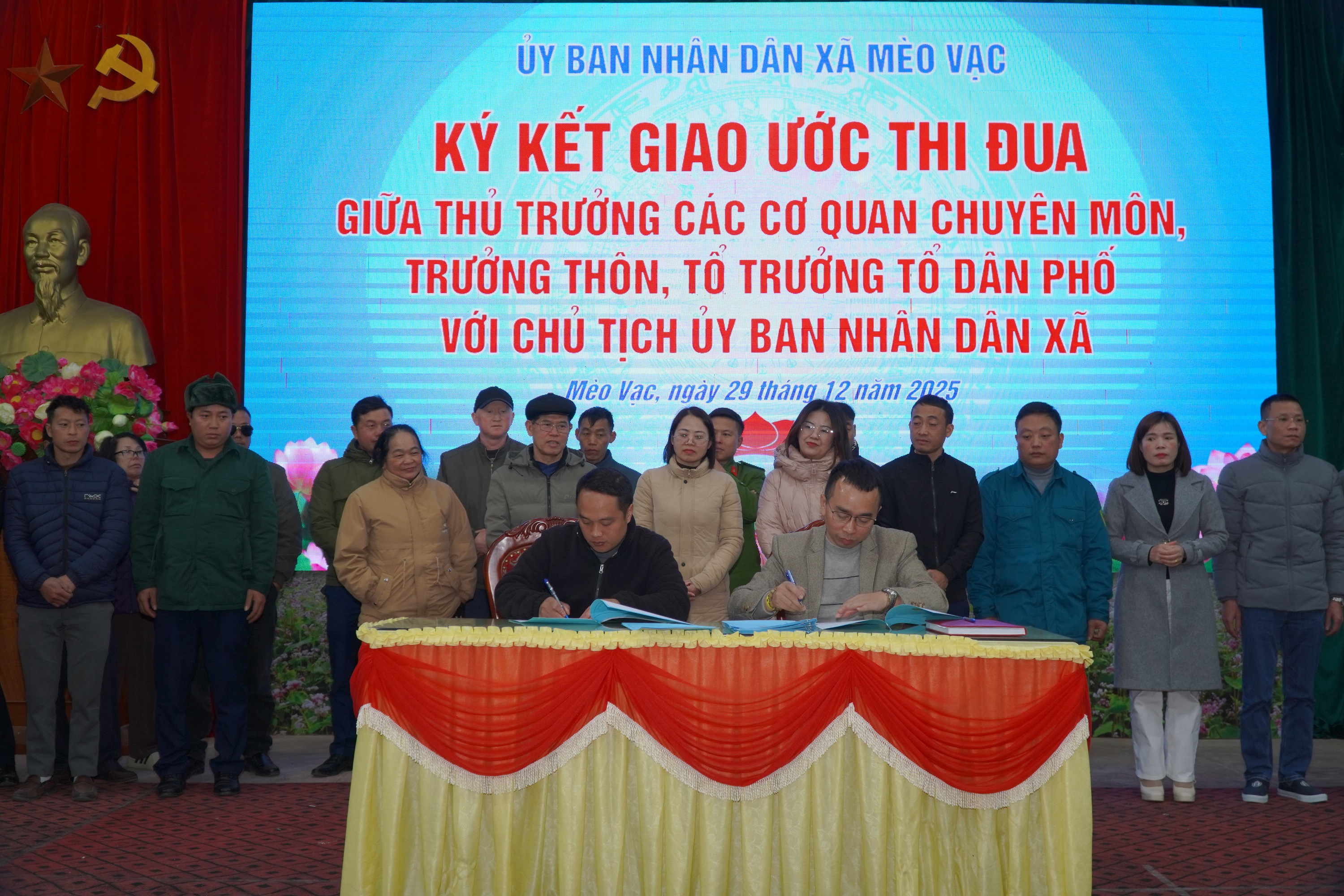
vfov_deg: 38.4
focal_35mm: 34
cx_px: 672
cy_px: 448
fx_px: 1288
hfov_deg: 55.1
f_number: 4
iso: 500
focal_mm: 23
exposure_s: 1/100
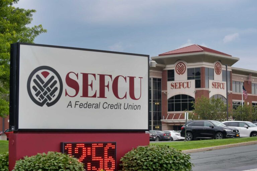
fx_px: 589
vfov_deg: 16.6
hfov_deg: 24.6
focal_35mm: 82
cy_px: 86
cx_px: 128
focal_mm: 55
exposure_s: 1/200
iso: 320
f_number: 8
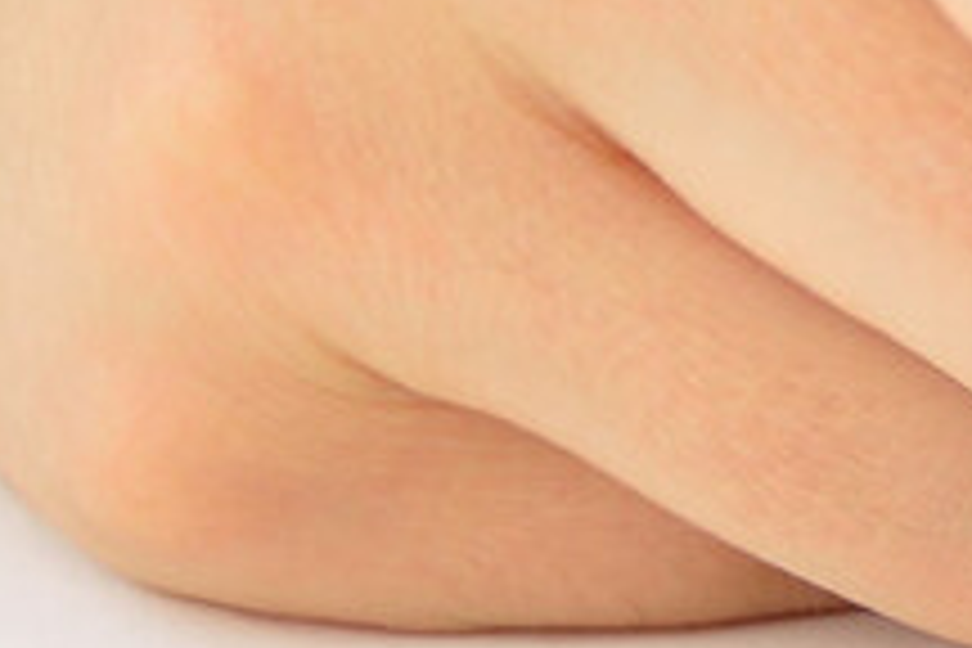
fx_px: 11717
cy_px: -196
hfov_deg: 4.7
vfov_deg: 3.2
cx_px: 1827
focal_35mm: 434
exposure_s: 1/40
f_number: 4.8
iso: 100
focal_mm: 52
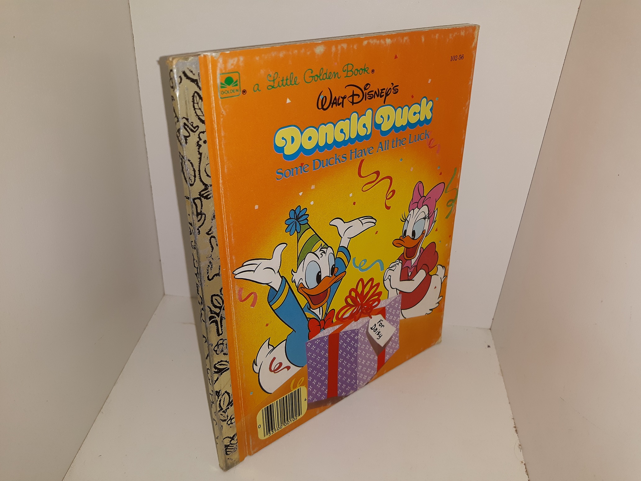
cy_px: 240
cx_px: 320
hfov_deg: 63.4
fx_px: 518
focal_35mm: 28
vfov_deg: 49.7
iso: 40
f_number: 1.7
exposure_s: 1/221
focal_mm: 3.7
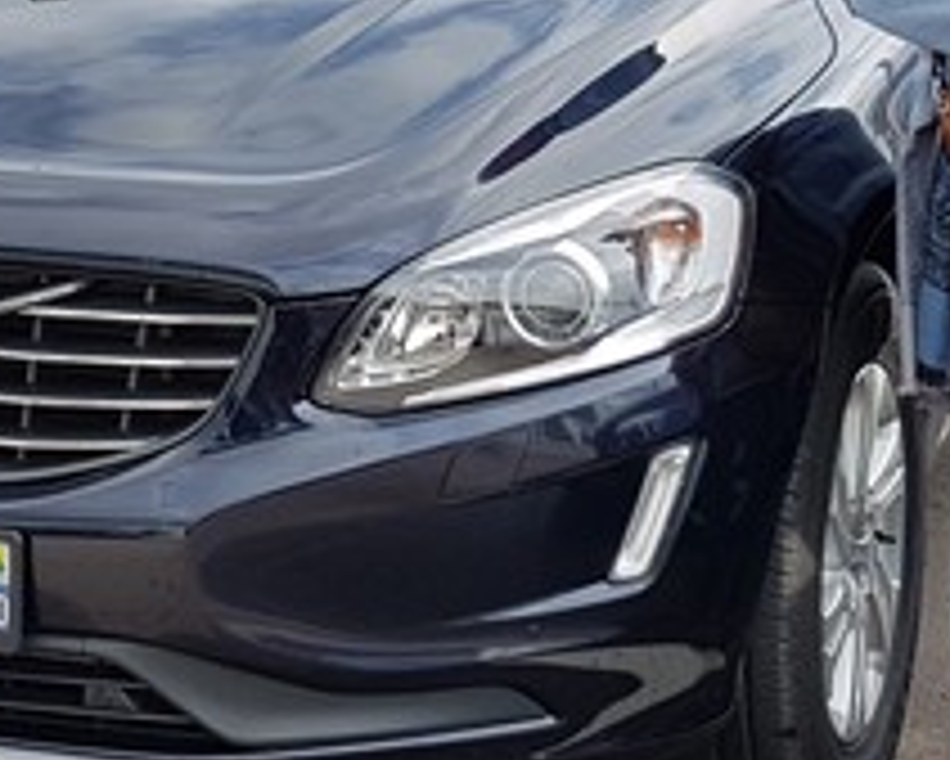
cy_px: 369
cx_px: 365
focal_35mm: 96
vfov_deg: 16.0
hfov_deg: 19.9
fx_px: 2700
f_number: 1.7
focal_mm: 4.2
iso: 40
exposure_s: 1/704
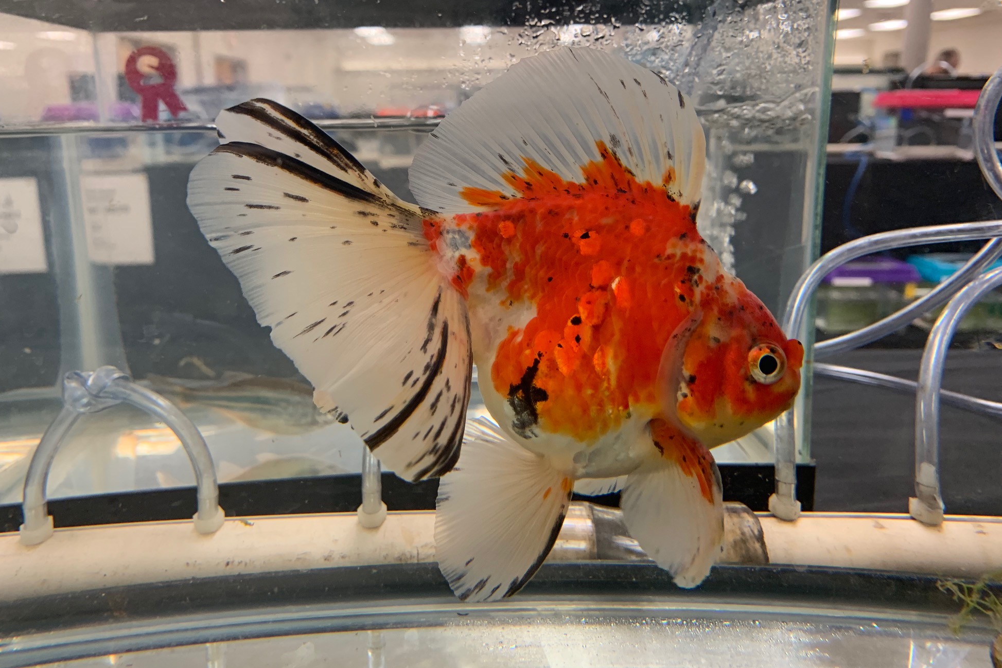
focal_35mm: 28
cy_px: 306
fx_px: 779
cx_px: 490
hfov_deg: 65.5
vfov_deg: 46.4
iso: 100
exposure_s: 1/85
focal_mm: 4.25
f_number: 1.8
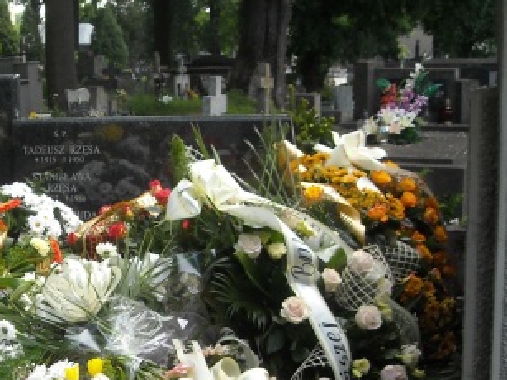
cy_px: 302
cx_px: 21
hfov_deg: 25.6
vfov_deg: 19.9
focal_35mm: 73
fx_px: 1069
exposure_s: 1/201
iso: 64
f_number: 2.8
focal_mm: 5.7
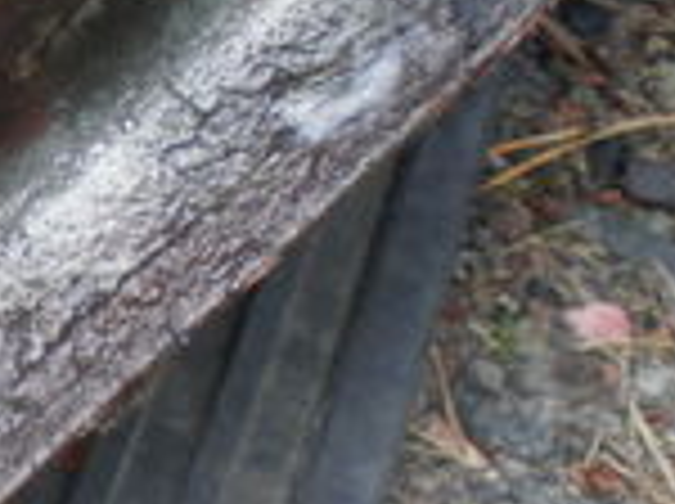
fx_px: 2998
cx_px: -675
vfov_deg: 9.5
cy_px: 508
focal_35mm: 154
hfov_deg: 11.6
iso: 100
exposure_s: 1/80
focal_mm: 6.3
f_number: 3.1
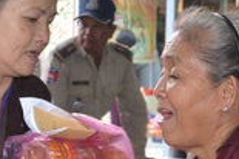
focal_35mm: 132
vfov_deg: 10.3
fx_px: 876
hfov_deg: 15.5
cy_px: 126
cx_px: 56
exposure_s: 1/60
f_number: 4.5
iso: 640
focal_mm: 21
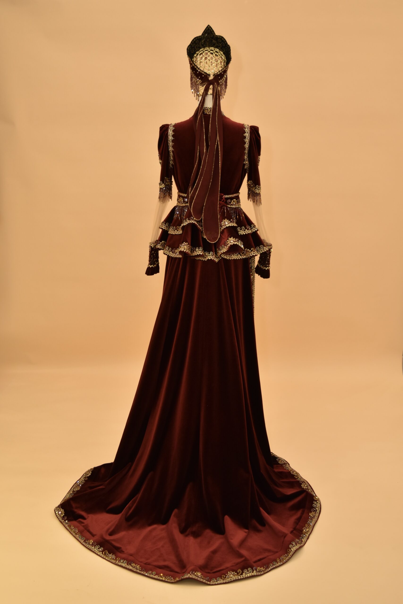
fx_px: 604
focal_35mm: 36
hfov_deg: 36.9
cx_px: 202
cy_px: 302
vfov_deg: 53.1
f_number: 4.5
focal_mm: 24
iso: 400
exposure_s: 1/100
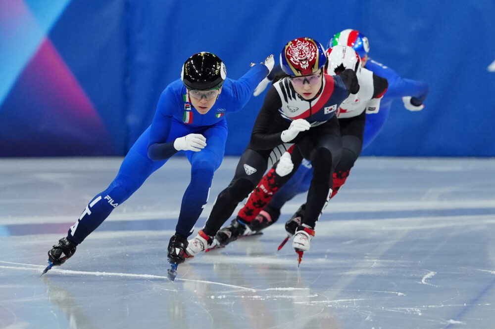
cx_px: 248
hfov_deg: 6.9
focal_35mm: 300
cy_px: 164
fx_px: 4123
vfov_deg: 4.6
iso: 2000
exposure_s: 1/2000
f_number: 2.8
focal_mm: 300
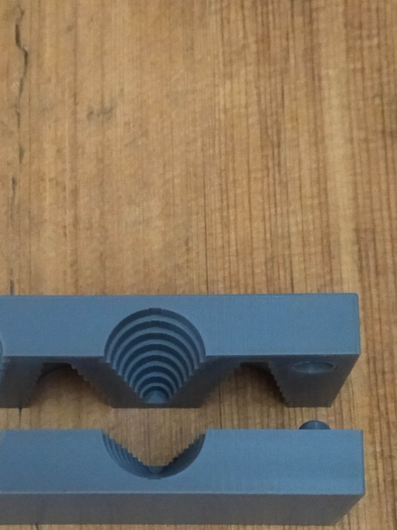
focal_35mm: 41
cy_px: 392
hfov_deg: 34.6
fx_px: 627
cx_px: 117
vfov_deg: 44.4
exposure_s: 1/17
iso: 3088
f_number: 1.79
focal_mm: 4.74
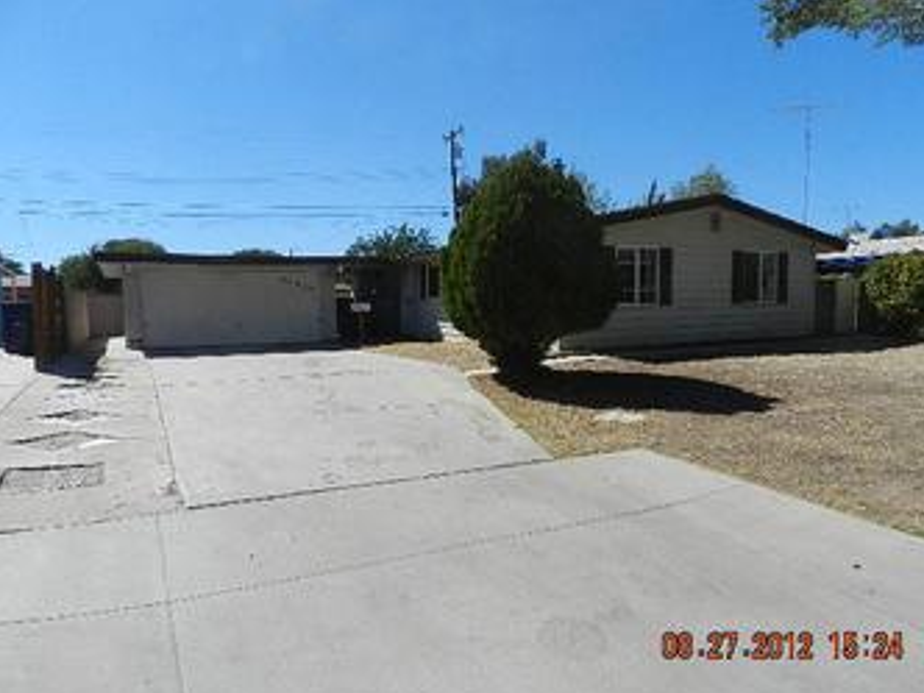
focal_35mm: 24
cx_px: 479
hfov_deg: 71.6
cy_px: 359
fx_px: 641
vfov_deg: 56.8
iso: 160
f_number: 4
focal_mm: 4
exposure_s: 1/1500
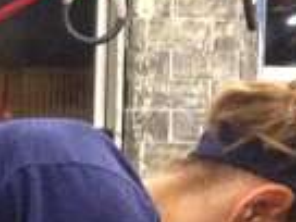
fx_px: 1761
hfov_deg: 8.9
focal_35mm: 206
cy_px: 344
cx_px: -335
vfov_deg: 7.1
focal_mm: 4.28
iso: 400
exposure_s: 1/20
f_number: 2.4
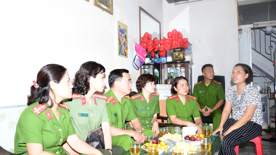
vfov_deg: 36.7
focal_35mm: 32
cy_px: 81
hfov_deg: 61.0
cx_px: 138
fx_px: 234
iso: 320
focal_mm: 20
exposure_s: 1/200
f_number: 3.5
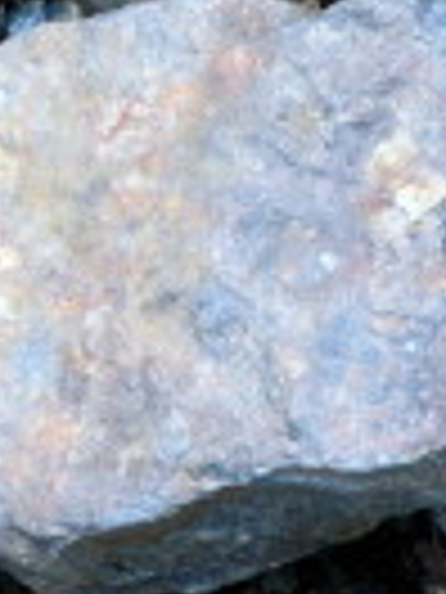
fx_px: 10290
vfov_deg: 3.3
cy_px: 212
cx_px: 818
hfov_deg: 2.5
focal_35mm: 599
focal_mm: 27.9
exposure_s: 1/80
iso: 250
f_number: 5.3
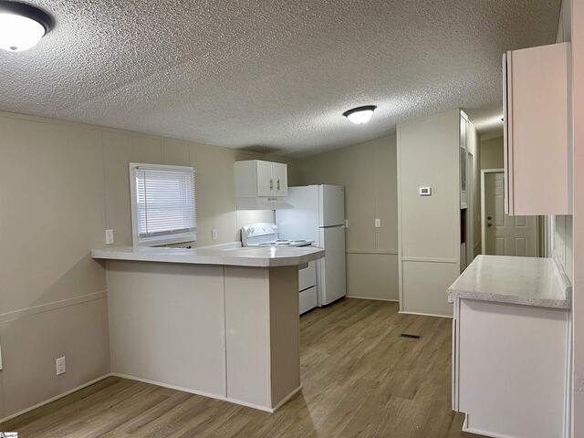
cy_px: 219
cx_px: 292
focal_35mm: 25
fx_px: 422
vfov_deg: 54.9
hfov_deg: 69.4
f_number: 1.6
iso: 100
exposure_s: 1/60
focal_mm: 5.1
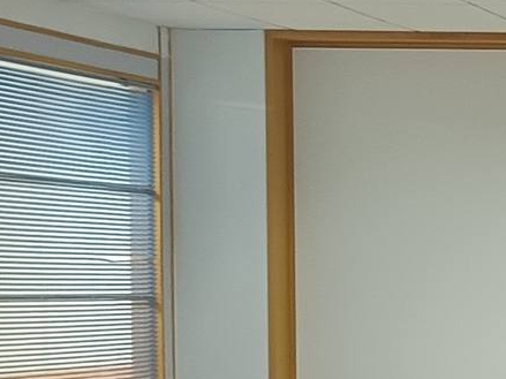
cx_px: 1063
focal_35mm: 140
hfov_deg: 12.2
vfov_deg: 10.5
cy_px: 402
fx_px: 2046
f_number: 1.75
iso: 1519
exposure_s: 1/25
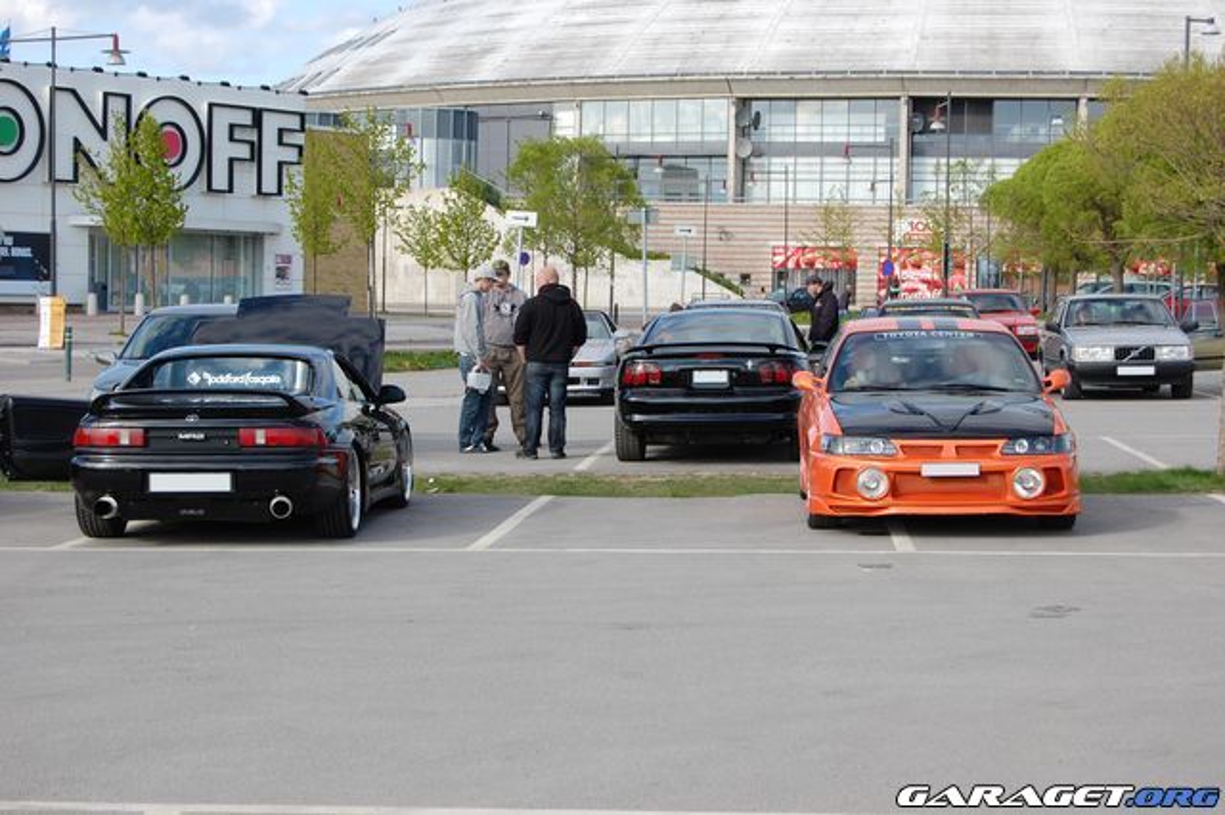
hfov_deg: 28.1
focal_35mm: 72
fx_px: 2449
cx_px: 612
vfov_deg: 18.9
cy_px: 408
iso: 200
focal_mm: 48
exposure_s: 1/250
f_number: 8
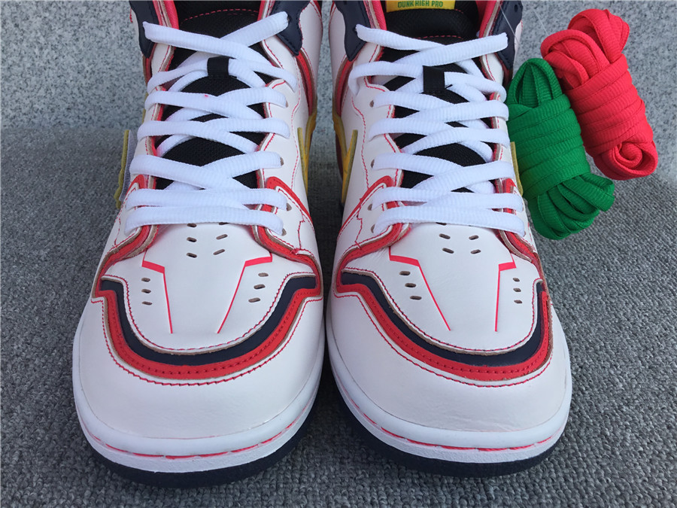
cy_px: 254
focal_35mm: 31
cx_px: 338
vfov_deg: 45.4
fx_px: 606
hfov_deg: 58.4
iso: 25
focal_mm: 3.3
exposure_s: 1/547
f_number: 2.4
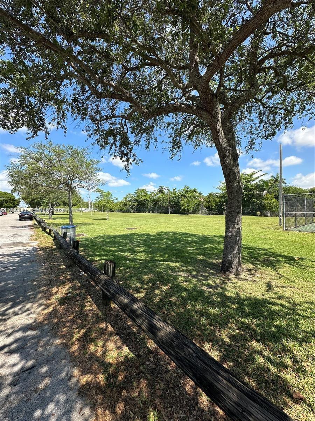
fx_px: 170
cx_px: 158
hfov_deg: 85.7
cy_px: 210
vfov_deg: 102.1
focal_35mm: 14
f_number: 2.2
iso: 40
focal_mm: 2.22
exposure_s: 1/1416
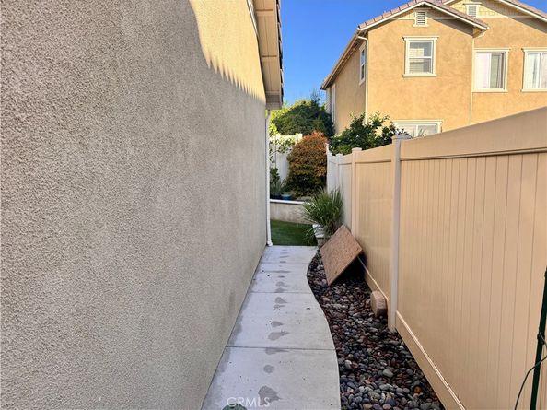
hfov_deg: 71.6
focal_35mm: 24
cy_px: 205
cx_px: 274
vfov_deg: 56.8
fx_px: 379
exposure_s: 1/853
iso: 80
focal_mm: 6.76
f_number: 1.78
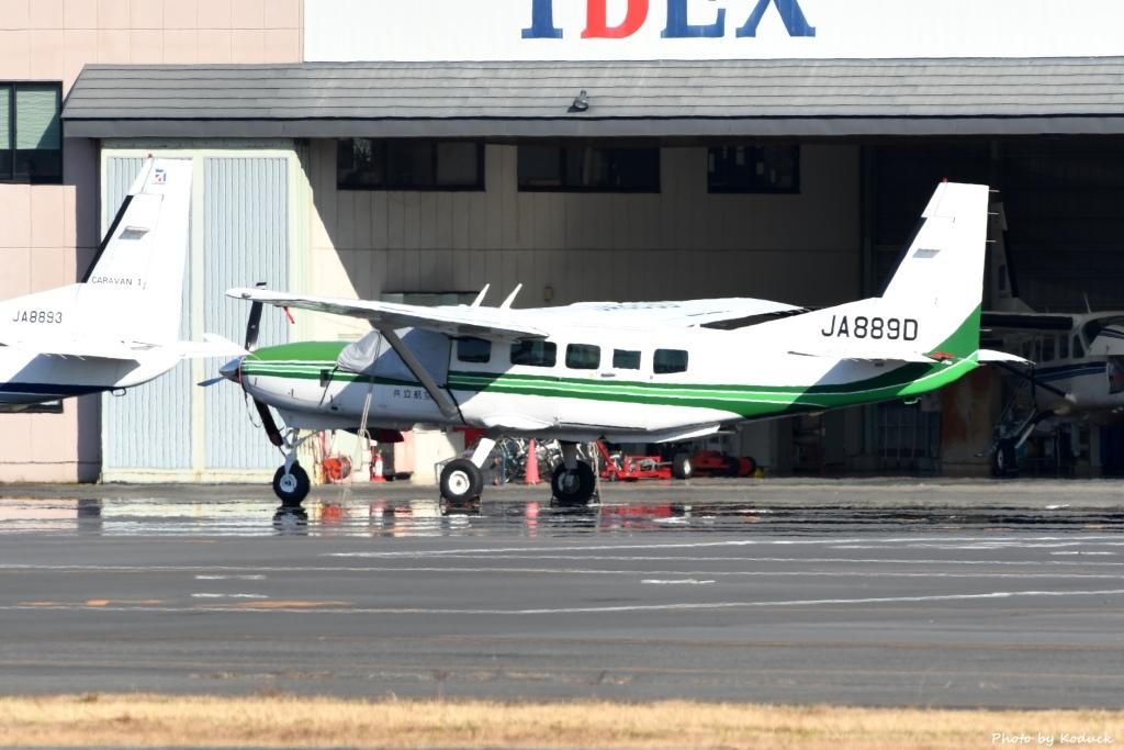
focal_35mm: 660
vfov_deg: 2.1
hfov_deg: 3.1
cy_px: 375
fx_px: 20608
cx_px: 562
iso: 400
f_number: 8
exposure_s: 1/800
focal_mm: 440
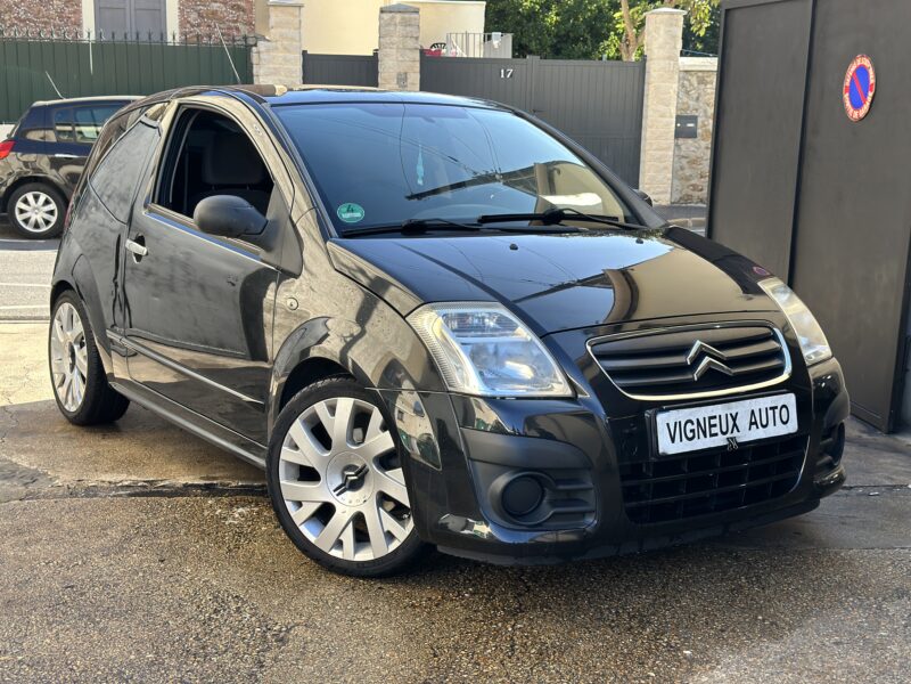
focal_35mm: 48
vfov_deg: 30.3
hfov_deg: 39.7
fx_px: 1263
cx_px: 456
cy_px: 342
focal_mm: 6.86
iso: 64
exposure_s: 1/489
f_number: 1.78
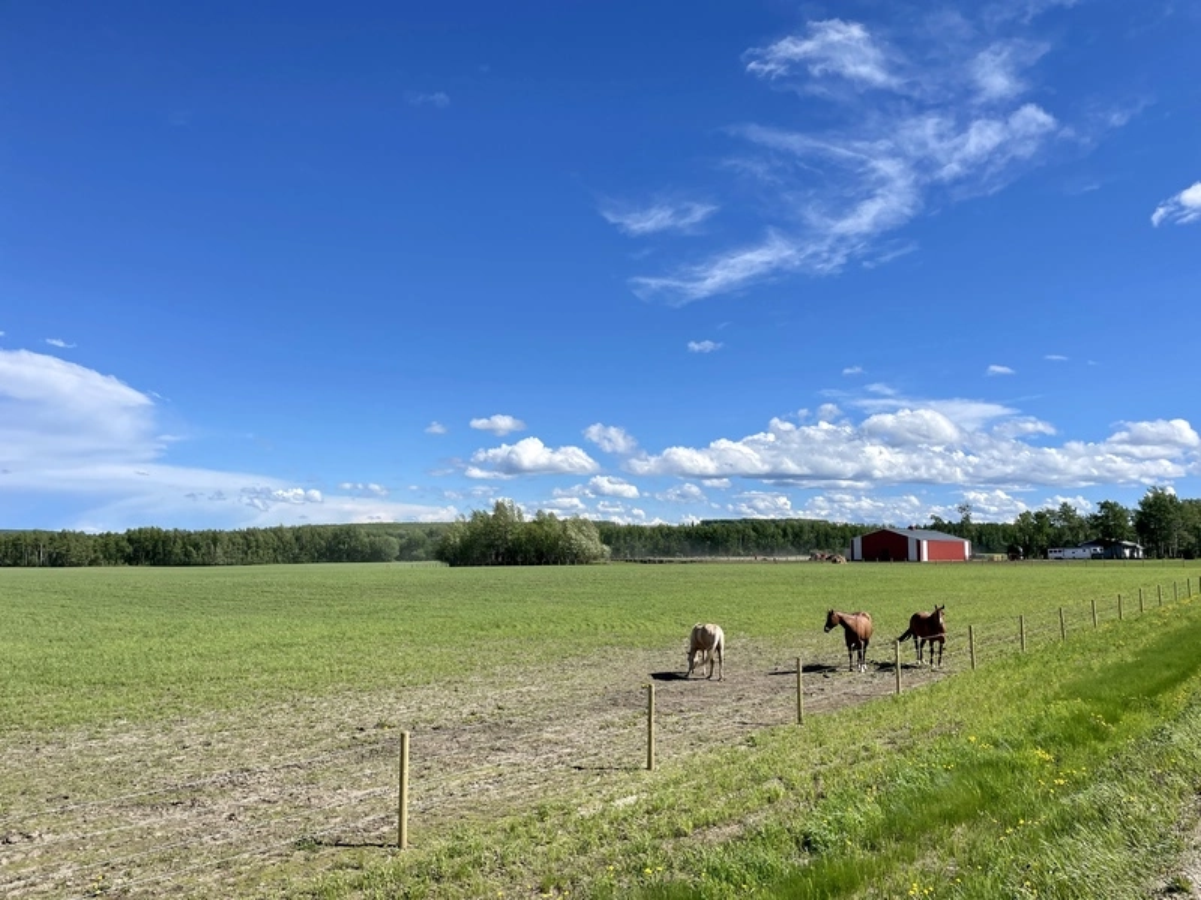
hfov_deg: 67.3
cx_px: 600
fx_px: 902
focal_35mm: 26
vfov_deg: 53.1
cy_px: 450
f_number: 1.6
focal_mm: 4.2
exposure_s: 1/4831
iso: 32
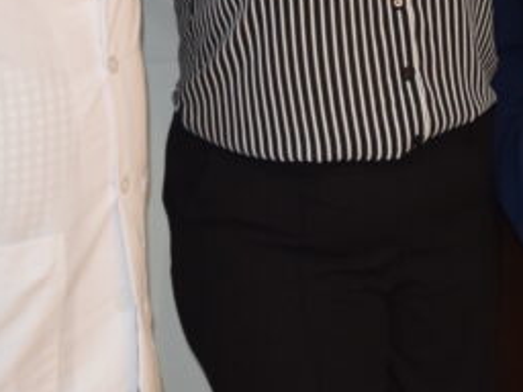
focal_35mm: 104
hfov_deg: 18.2
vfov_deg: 13.7
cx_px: 576
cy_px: -101
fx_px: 1571
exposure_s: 1/60
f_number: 3.5
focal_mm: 18
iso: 1250
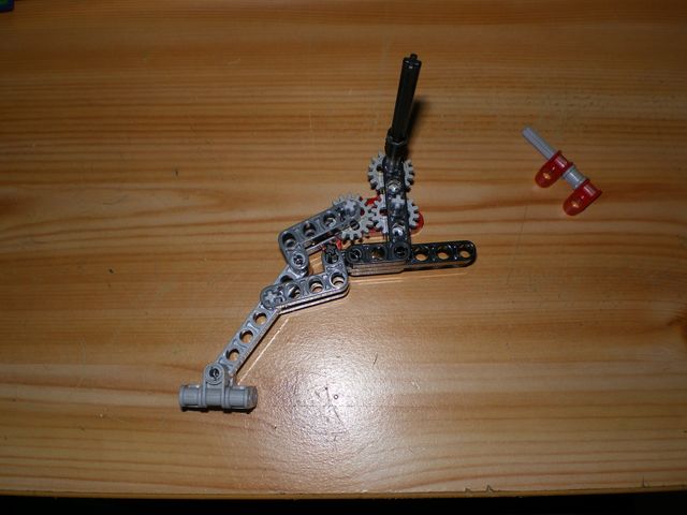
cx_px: 344
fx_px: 754
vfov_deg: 37.7
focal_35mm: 38
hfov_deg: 49.0
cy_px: 258
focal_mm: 6.3
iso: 64
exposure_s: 1/30
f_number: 4.6
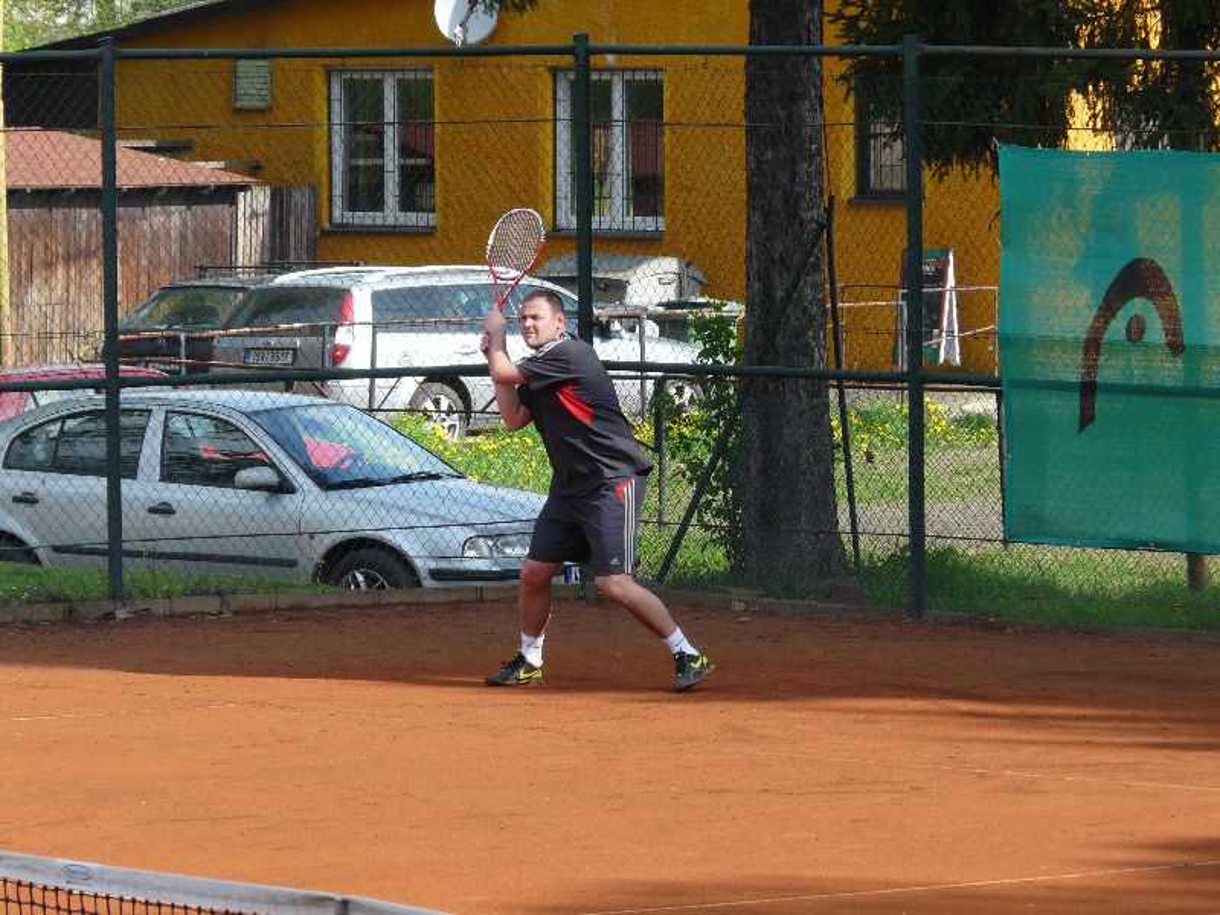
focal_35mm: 261
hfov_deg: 7.6
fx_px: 9199
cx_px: 610
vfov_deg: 5.7
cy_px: 458
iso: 160
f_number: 5
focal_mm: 42.9
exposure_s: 1/320
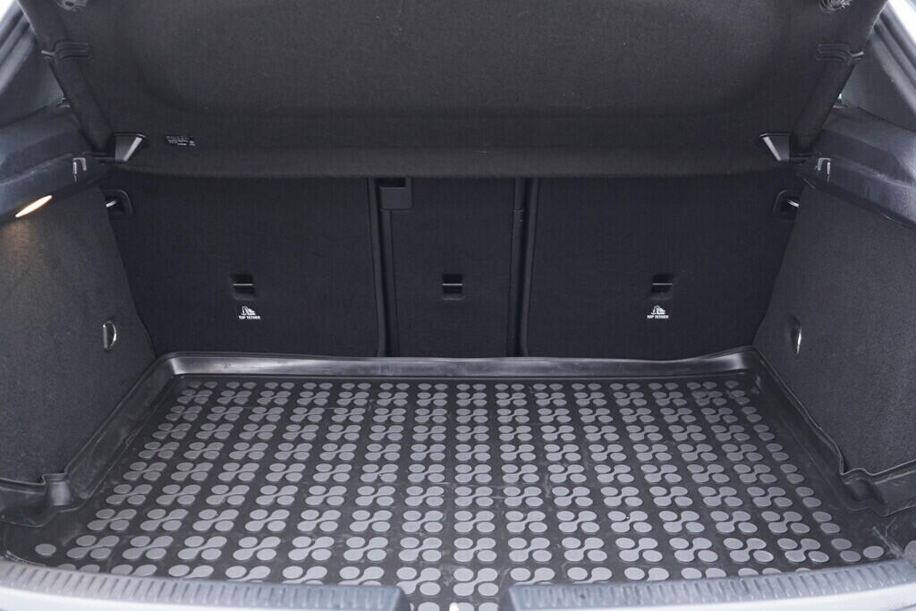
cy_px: 306
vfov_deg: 36.9
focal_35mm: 36
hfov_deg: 53.1
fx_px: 916
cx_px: 458
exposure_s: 1/40
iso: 1250
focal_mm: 24
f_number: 2.8
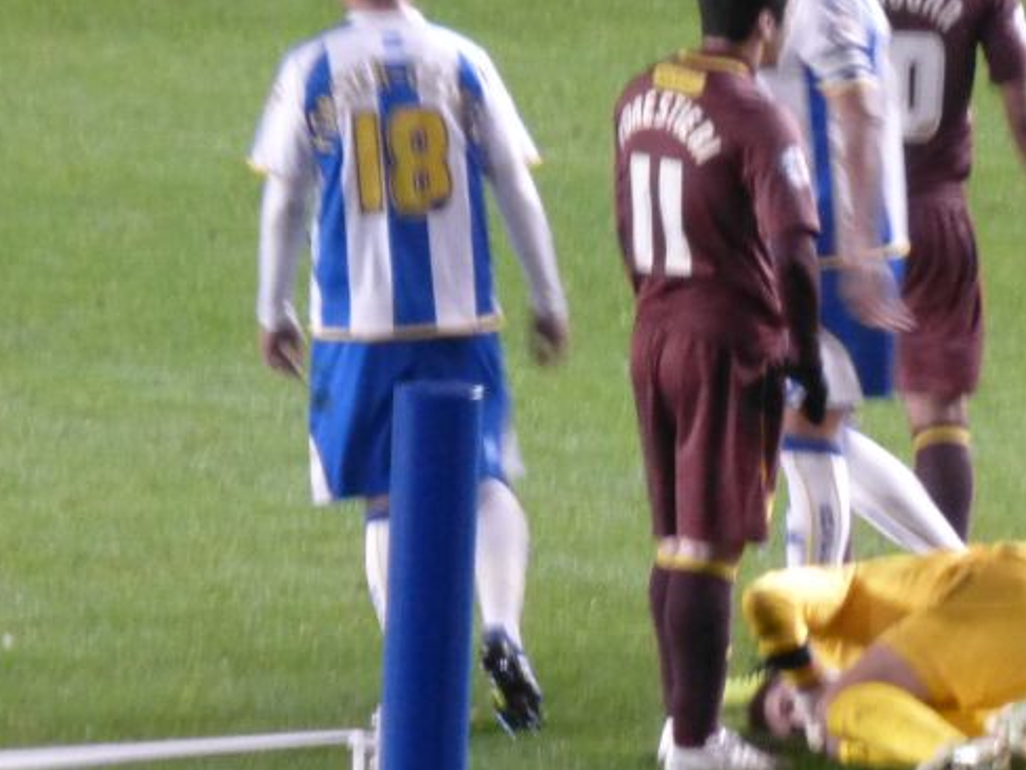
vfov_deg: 2.1
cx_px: 1011
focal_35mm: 710
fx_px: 21044
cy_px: 471
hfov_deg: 2.8
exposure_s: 1/20
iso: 800
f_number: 5.9
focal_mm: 51.5
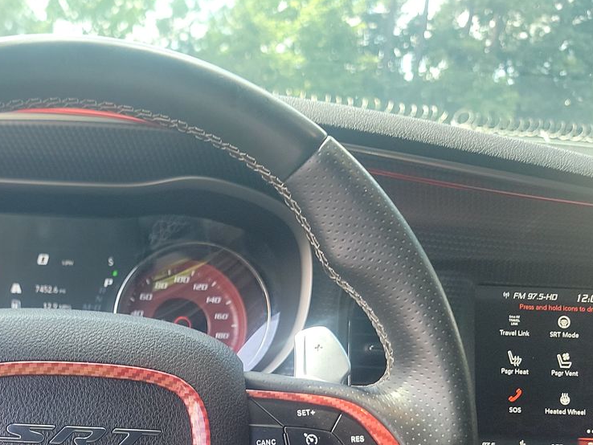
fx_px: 891
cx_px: 56
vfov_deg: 26.5
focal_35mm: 52
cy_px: 451
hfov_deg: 34.7
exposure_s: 1/59
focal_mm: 6.7
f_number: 1.8
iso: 89
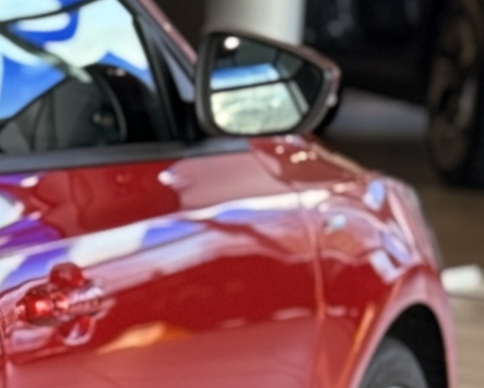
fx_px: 3982
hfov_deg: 6.4
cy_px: 446
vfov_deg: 5.5
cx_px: -939
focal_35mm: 278
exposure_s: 1/100
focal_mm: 6.76
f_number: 1.78
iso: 100
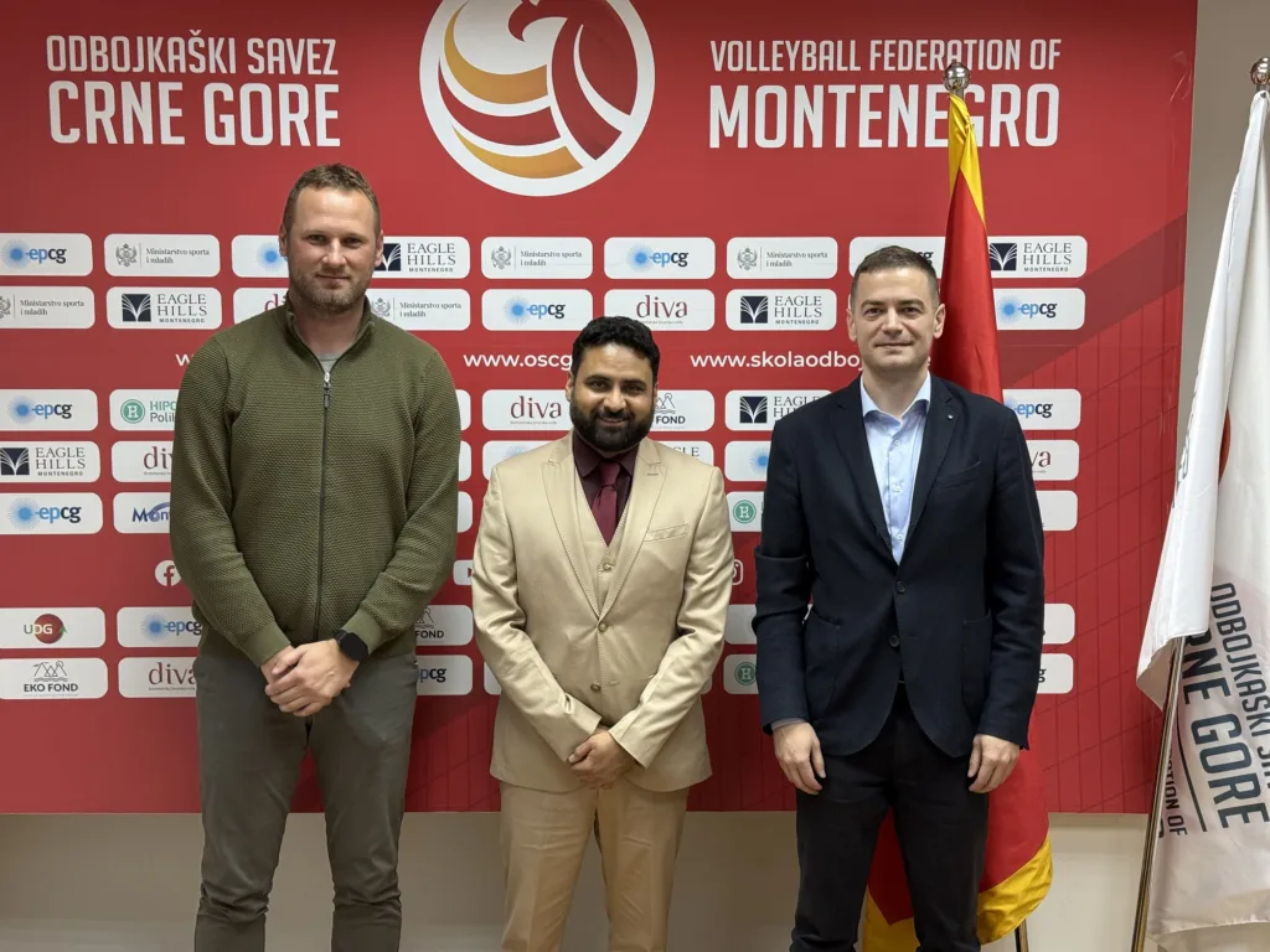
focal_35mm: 48
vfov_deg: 30.3
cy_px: 476
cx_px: 635
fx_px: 1761
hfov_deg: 39.7
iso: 200
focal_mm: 6.76
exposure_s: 1/100
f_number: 1.78
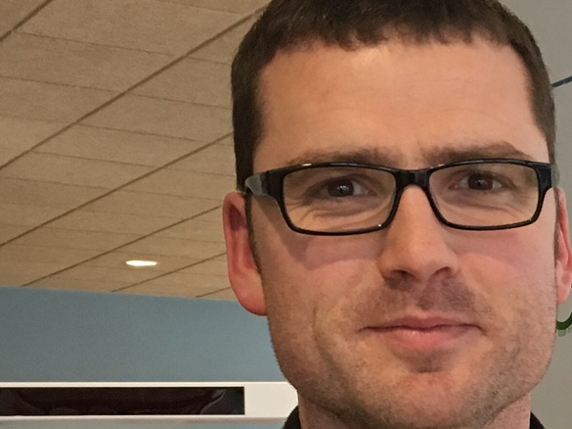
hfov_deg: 18.3
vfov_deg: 14.2
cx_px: 742
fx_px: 1651
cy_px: 550
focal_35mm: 100
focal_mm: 4.15
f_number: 2.2
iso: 160
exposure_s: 1/33
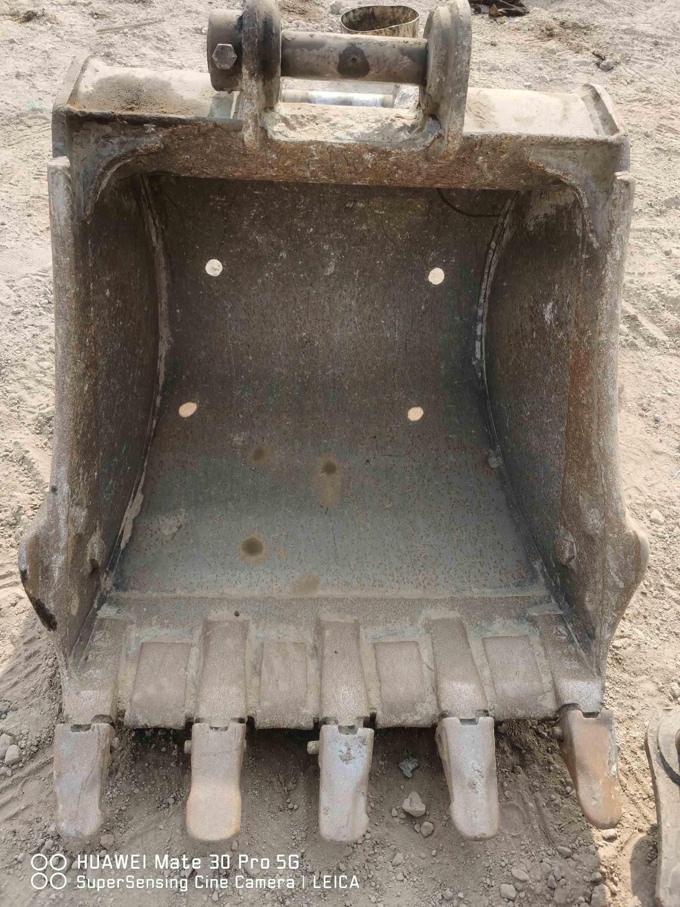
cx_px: 340
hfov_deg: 51.4
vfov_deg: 65.3
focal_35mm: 27
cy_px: 454
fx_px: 707
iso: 50
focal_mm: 5.56
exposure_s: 1/1111
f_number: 1.6
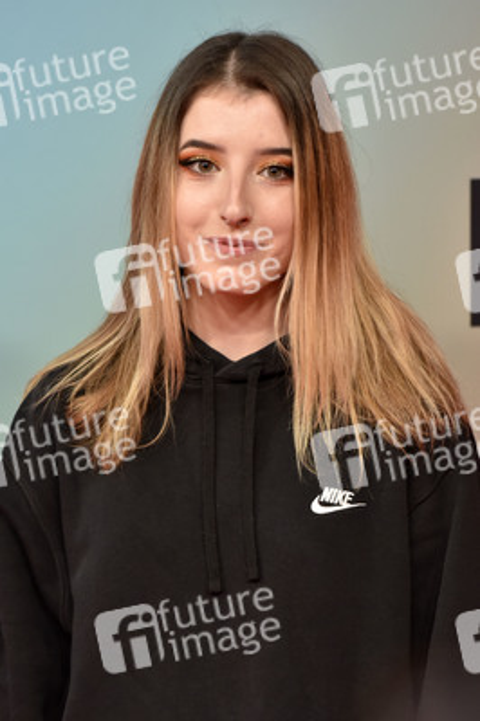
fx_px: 4007
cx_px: 240
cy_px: 360
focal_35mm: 200
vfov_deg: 10.3
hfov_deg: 6.9
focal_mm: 200
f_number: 5.6
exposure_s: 1/160
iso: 2000
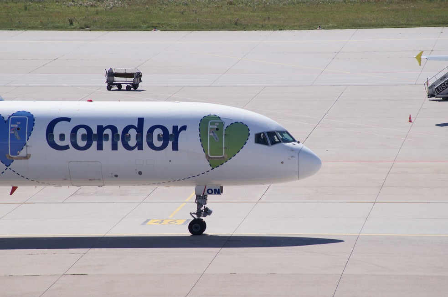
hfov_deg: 6.9
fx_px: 3729
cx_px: 224
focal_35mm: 300
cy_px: 148
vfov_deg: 4.6
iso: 100
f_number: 9
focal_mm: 200
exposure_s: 1/400
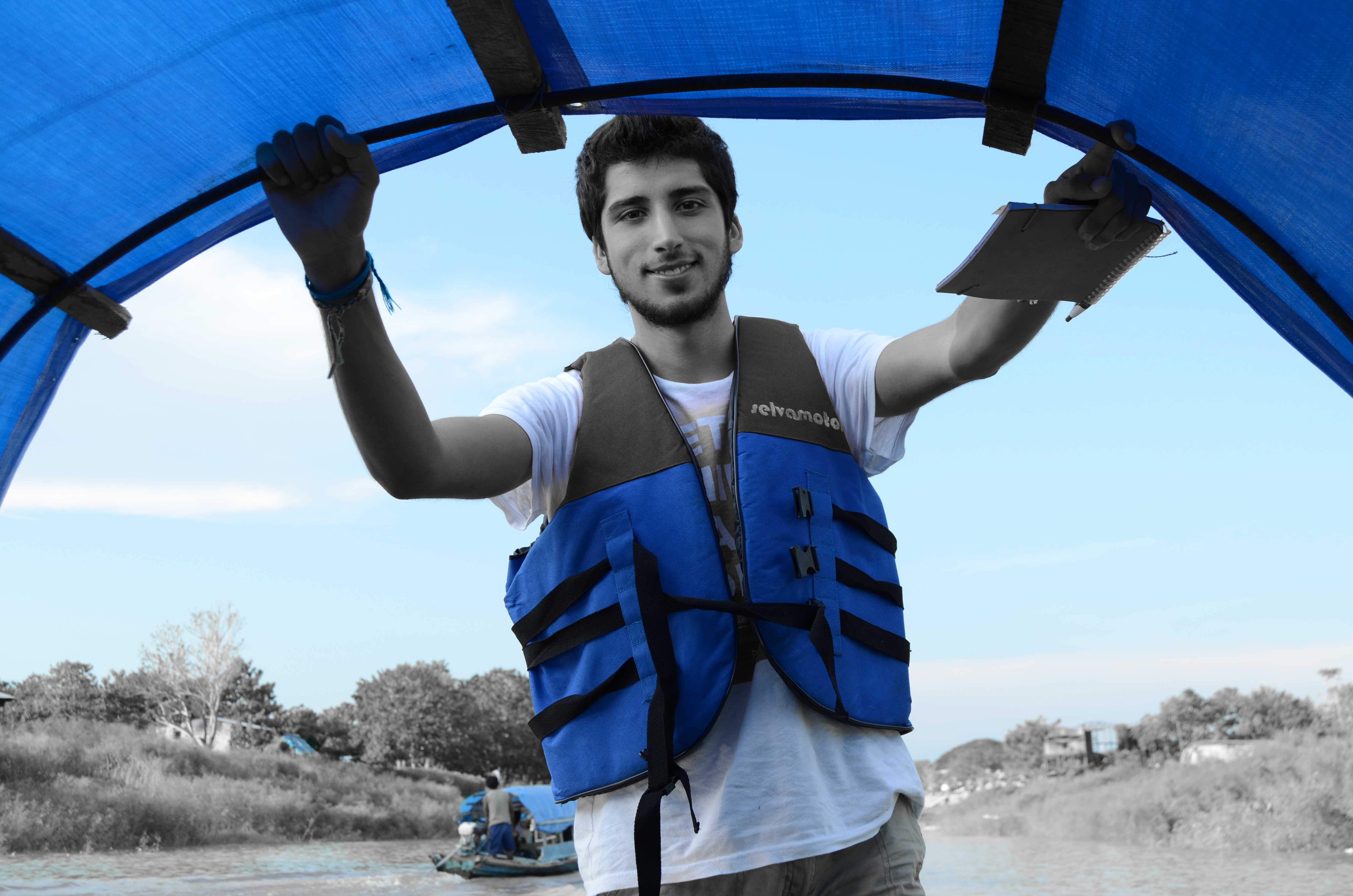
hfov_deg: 43.7
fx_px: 1688
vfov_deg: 29.7
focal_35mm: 45
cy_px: 448
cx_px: 676
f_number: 7.1
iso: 200
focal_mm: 30
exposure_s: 1/200
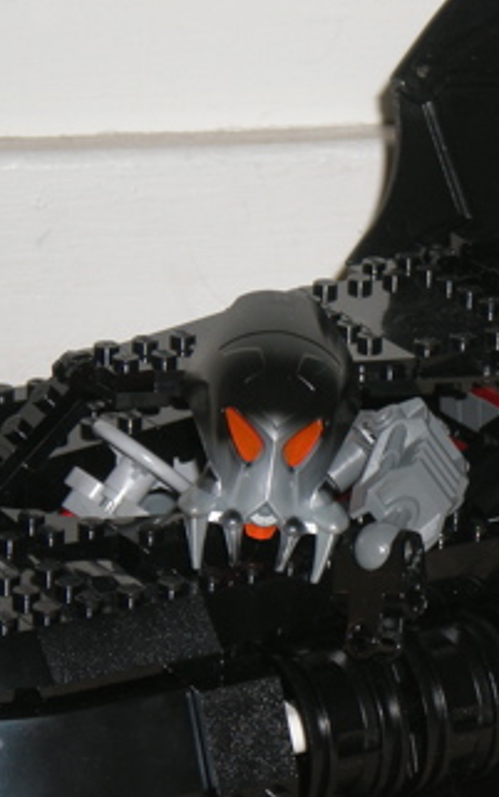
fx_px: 4085
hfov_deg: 7.0
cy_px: 428
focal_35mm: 188
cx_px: 338
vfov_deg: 11.1
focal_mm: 18.9
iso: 70
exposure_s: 1/120
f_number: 5.9
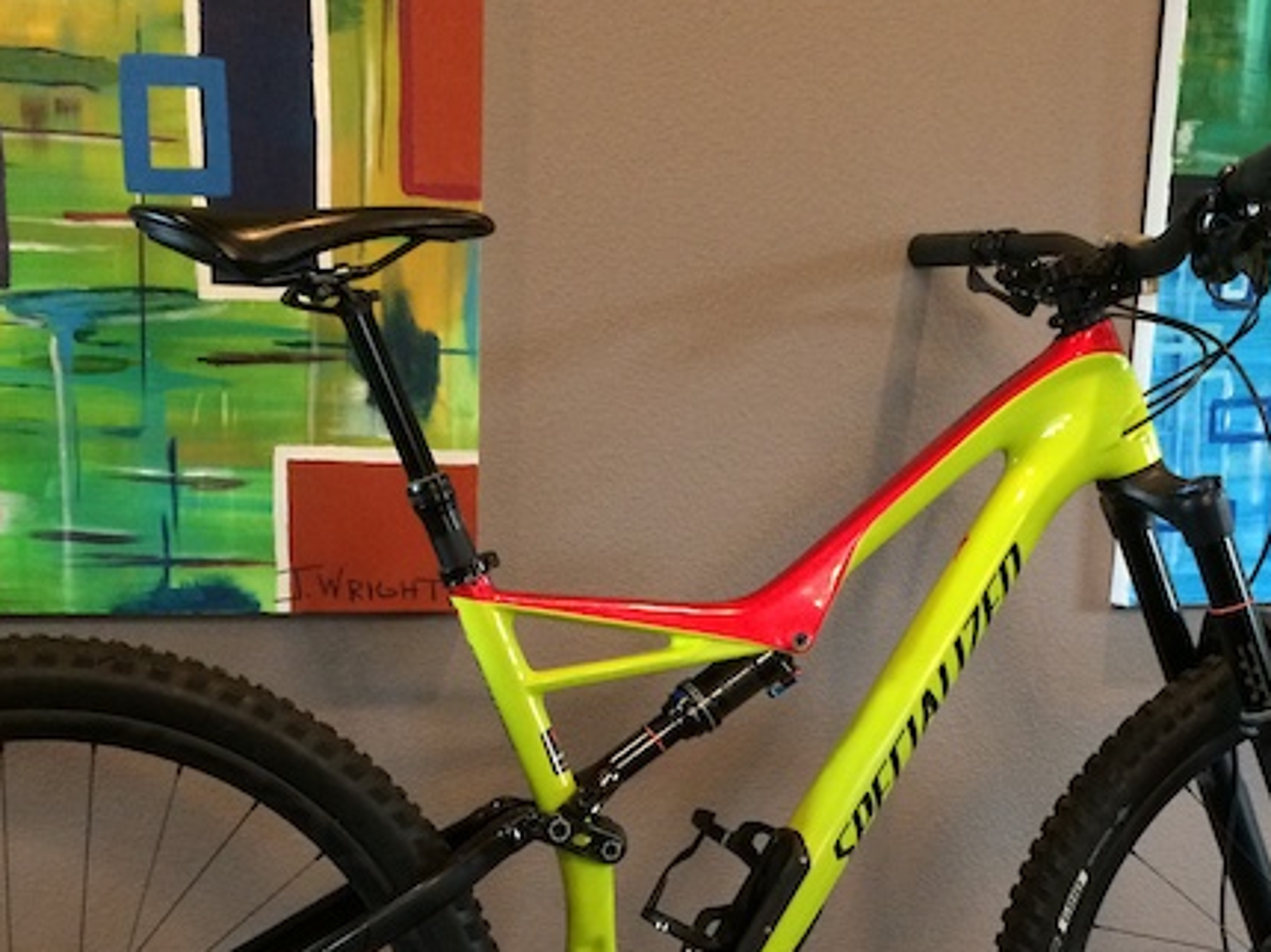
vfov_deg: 26.2
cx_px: 680
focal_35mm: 54
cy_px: 851
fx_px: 1982
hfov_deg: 35.5
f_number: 2.2
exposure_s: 1/30
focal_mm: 4.15
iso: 250
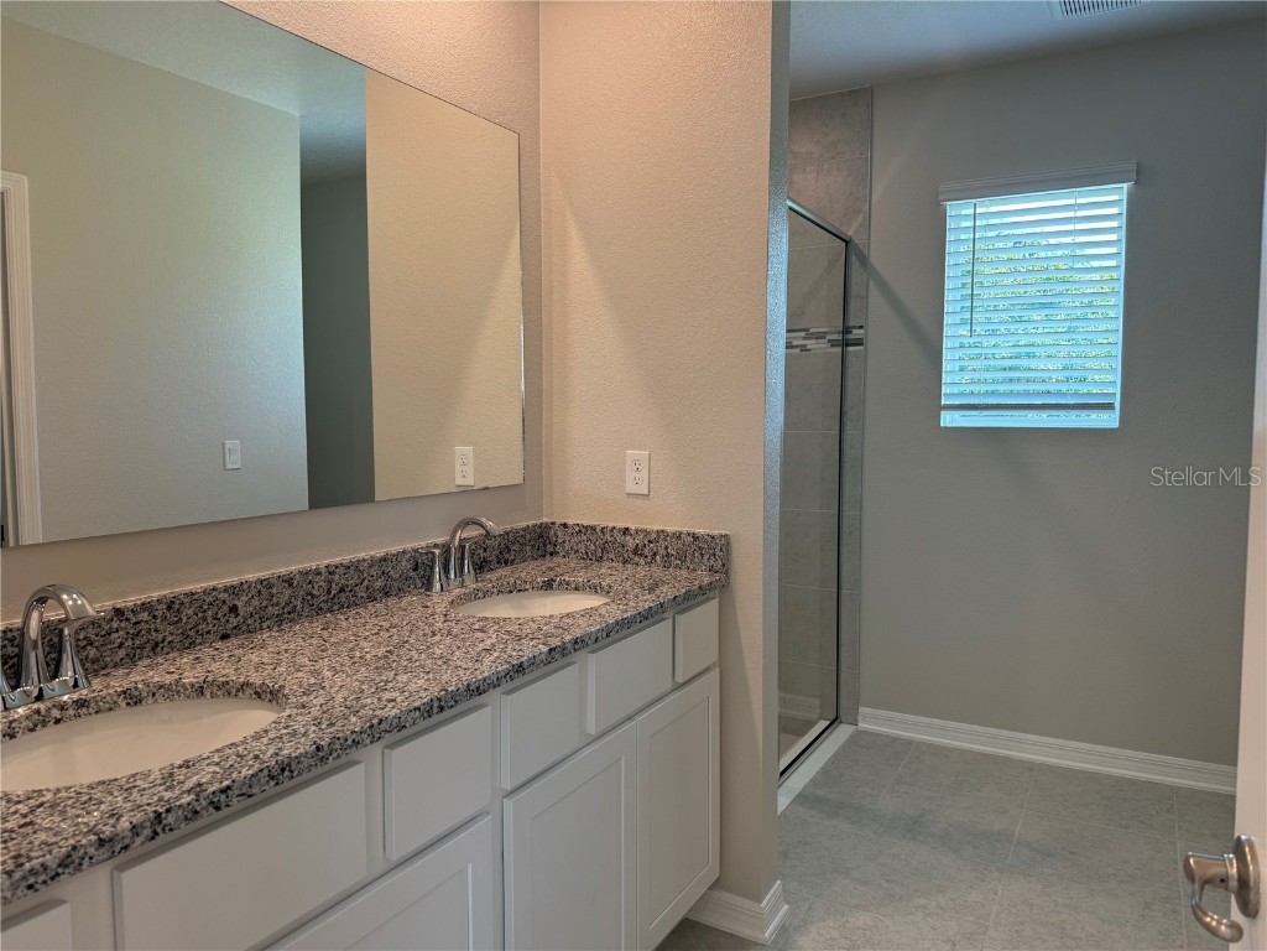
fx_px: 878
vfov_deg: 56.8
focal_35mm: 24
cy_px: 476
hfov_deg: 71.6
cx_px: 634
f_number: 1.78
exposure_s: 1/120
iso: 125
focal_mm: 6.76
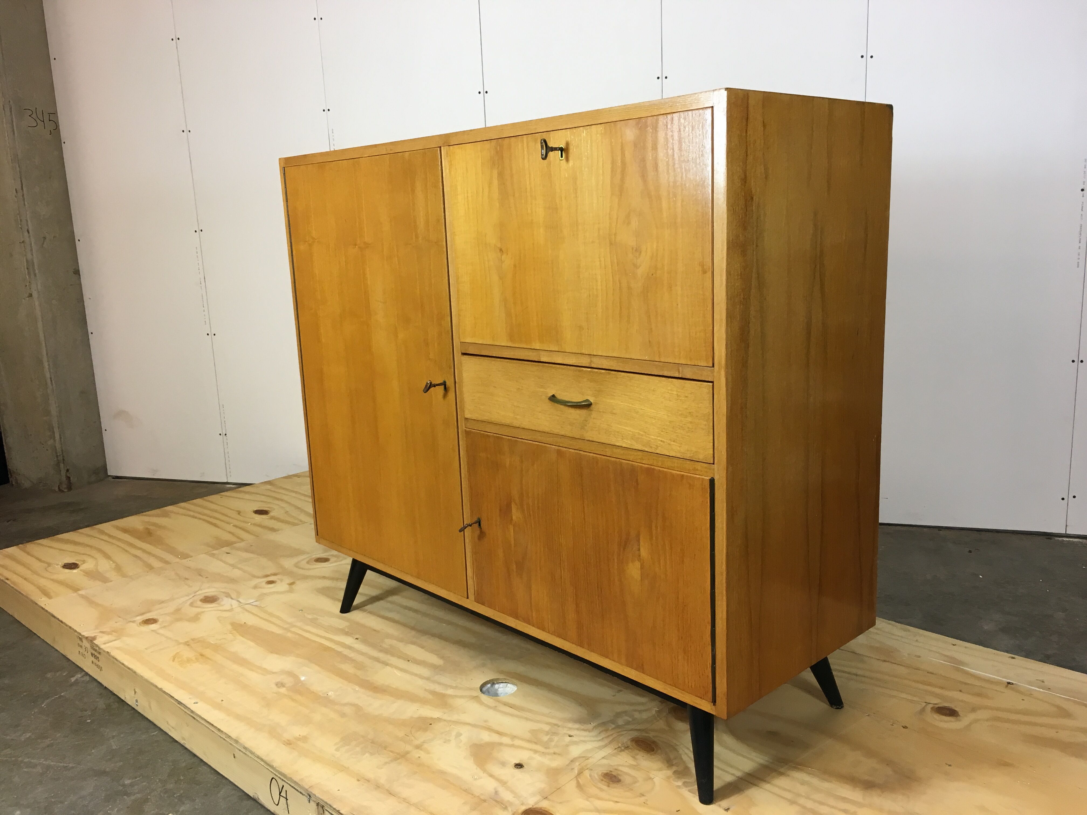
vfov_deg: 48.2
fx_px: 911
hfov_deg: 61.7
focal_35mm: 29
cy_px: 408
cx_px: 544
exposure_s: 1/33
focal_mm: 4.15
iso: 32
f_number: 2.2
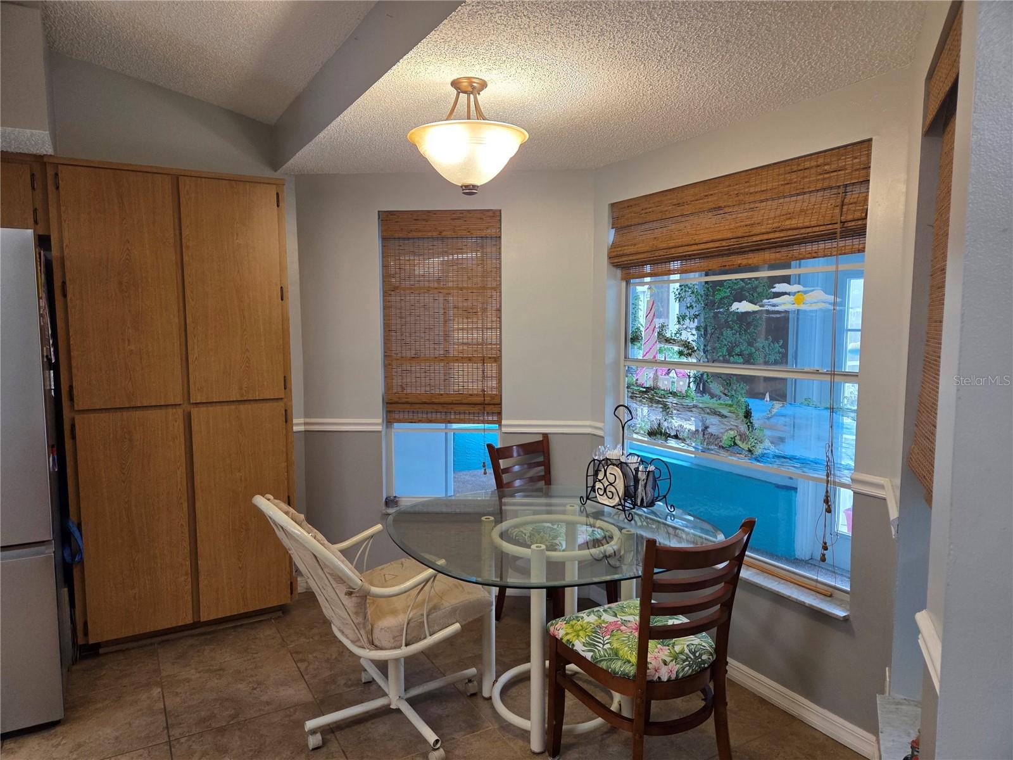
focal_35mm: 23
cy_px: 380
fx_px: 673
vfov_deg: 58.9
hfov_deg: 73.9
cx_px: 506
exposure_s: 1/120
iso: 320
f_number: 1.8
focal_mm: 5.4
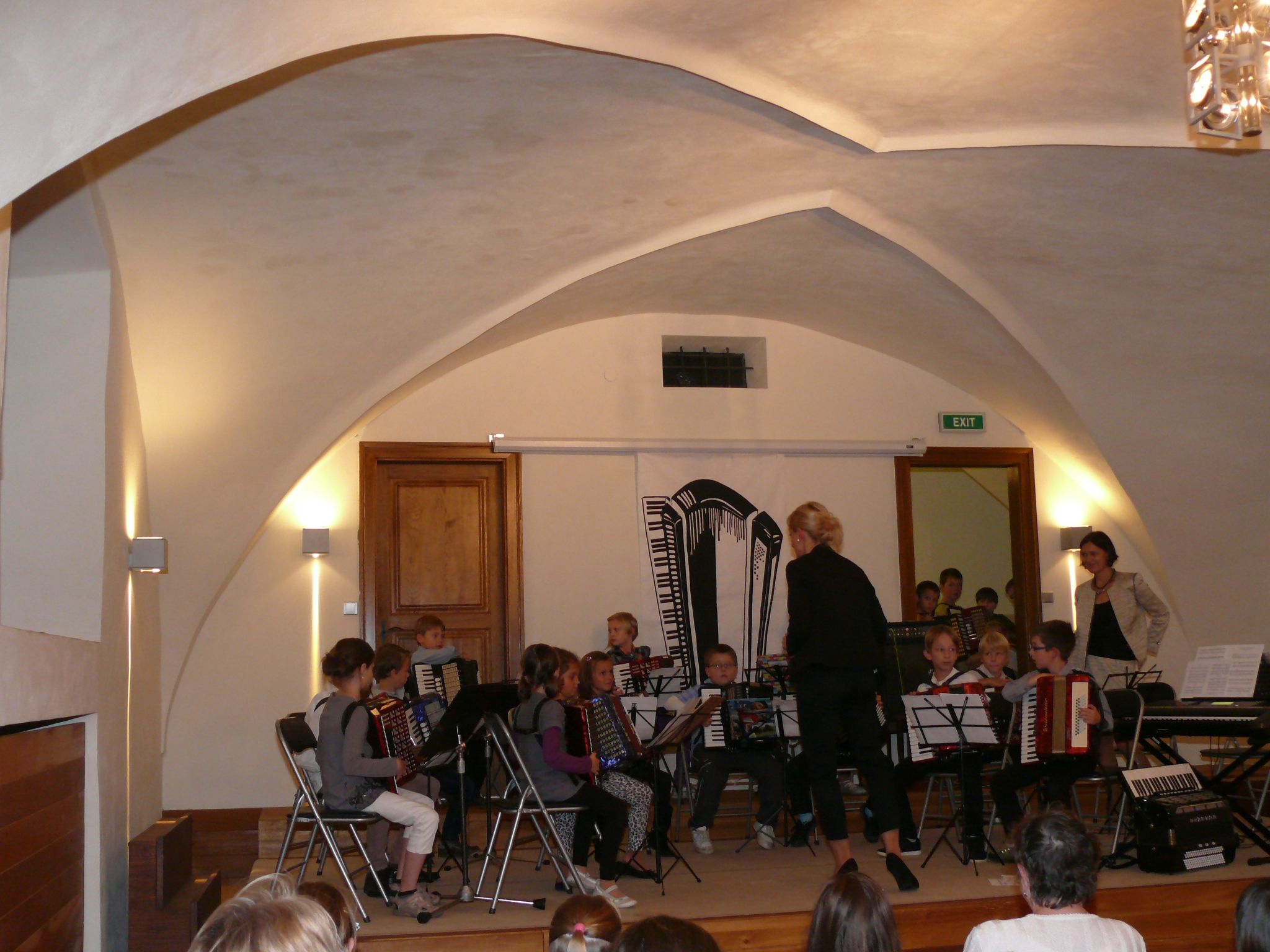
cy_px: 476
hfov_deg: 46.8
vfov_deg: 36.0
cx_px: 635
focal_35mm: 40
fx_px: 1468
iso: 200
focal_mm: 8.1
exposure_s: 1/30
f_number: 2.8
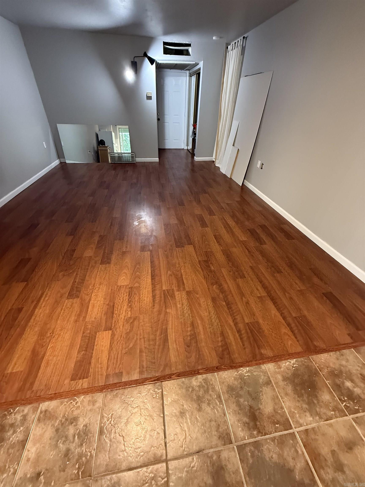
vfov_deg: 102.1
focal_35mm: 14
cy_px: 244
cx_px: 182
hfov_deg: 85.7
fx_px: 197
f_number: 2.2
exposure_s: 1/60
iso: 640
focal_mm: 2.22
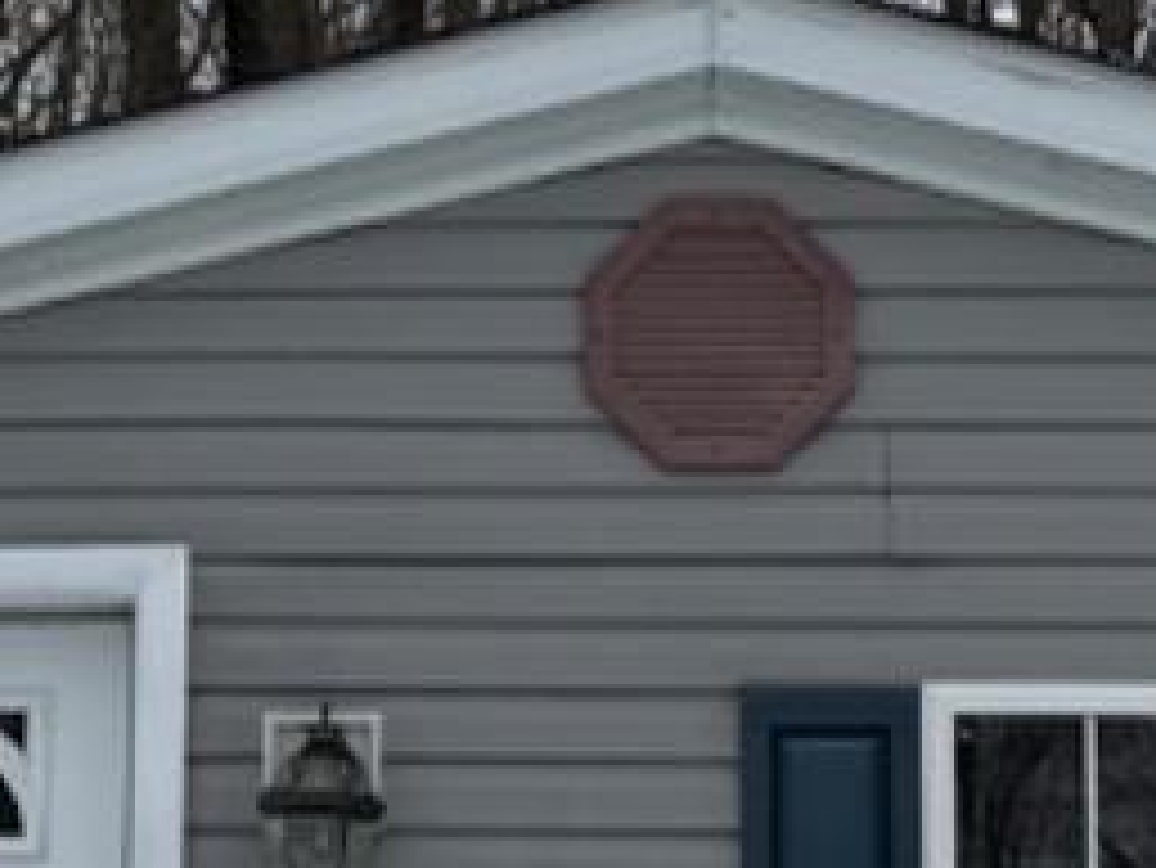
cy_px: -270
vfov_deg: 7.7
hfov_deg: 10.4
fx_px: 6381
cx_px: 567
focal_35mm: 191
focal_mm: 6.76
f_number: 1.78
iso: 80
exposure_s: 1/3953
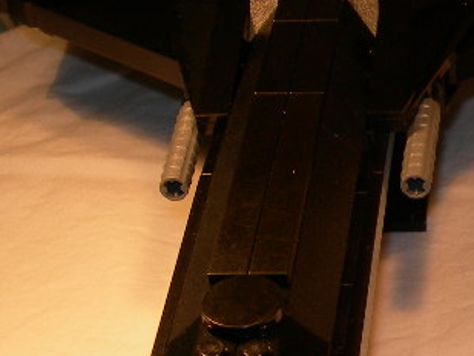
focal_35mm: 126
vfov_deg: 11.8
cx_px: 532
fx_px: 1726
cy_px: 252
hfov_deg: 15.2
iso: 50
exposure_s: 1/90
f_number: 2.8
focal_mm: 7.8
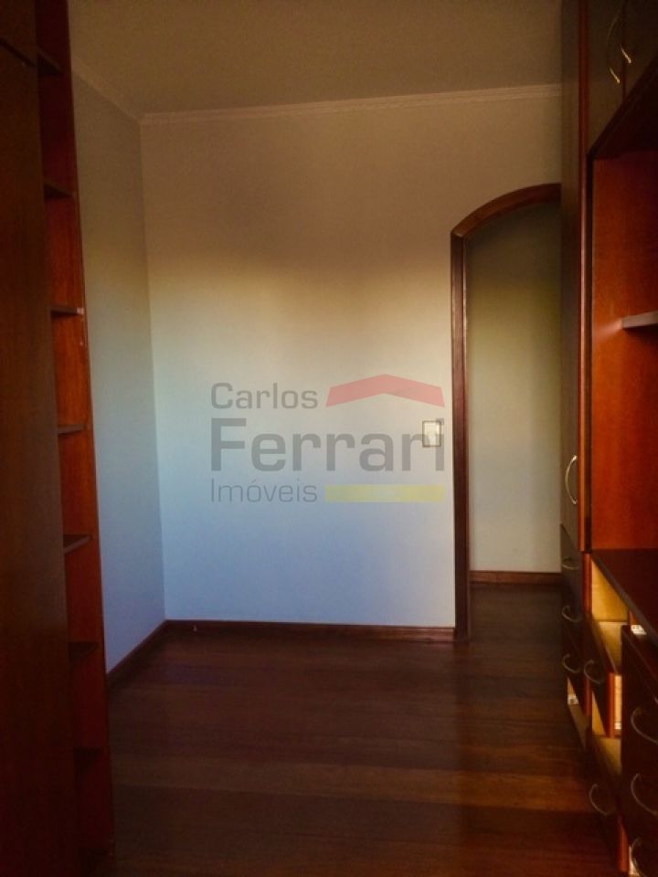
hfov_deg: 48.2
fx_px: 735
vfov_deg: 61.7
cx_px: 329
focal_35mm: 29
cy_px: 438
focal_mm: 4.15
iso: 160
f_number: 2.2
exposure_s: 1/30
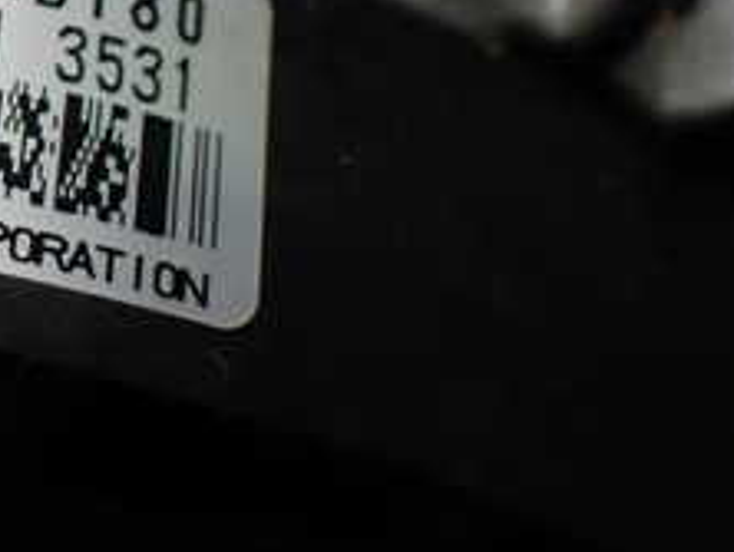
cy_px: 66
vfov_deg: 18.0
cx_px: -129
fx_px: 1719
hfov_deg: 22.4
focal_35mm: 81
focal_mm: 5.4
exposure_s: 1/125
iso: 200
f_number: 2.3
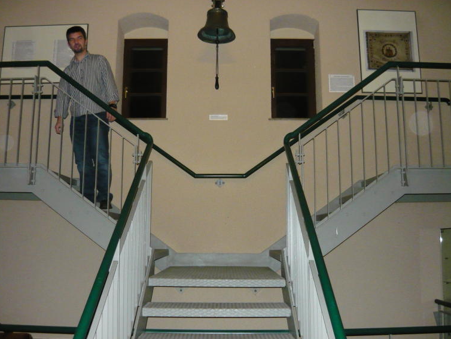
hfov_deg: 52.6
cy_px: 162
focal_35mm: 35
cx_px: 223
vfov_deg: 40.7
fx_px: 456
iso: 500
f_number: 2.8
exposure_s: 1/30
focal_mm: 5.5
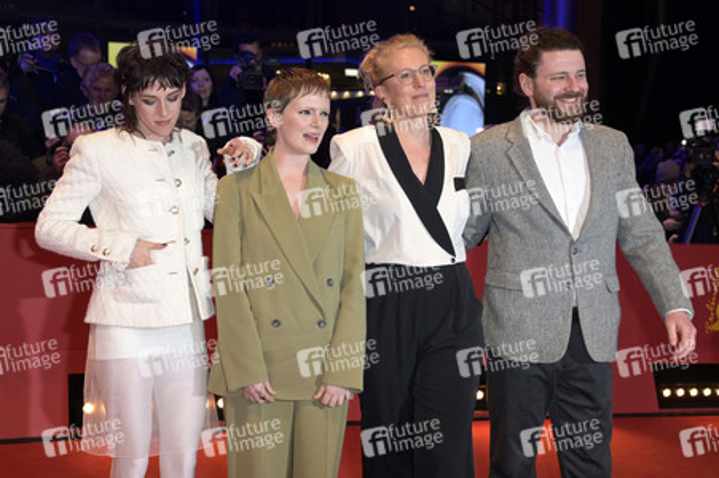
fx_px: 1098
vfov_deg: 24.6
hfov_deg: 36.3
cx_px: 360
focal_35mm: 55
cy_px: 239
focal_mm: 55
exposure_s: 1/200
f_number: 5.6
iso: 1000
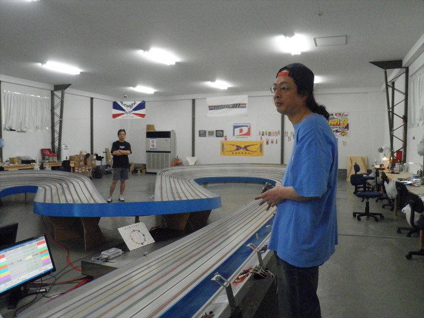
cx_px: 212
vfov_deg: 49.7
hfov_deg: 63.4
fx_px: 343
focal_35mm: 28
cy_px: 159
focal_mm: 5
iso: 800
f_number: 3.2
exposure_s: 1/125
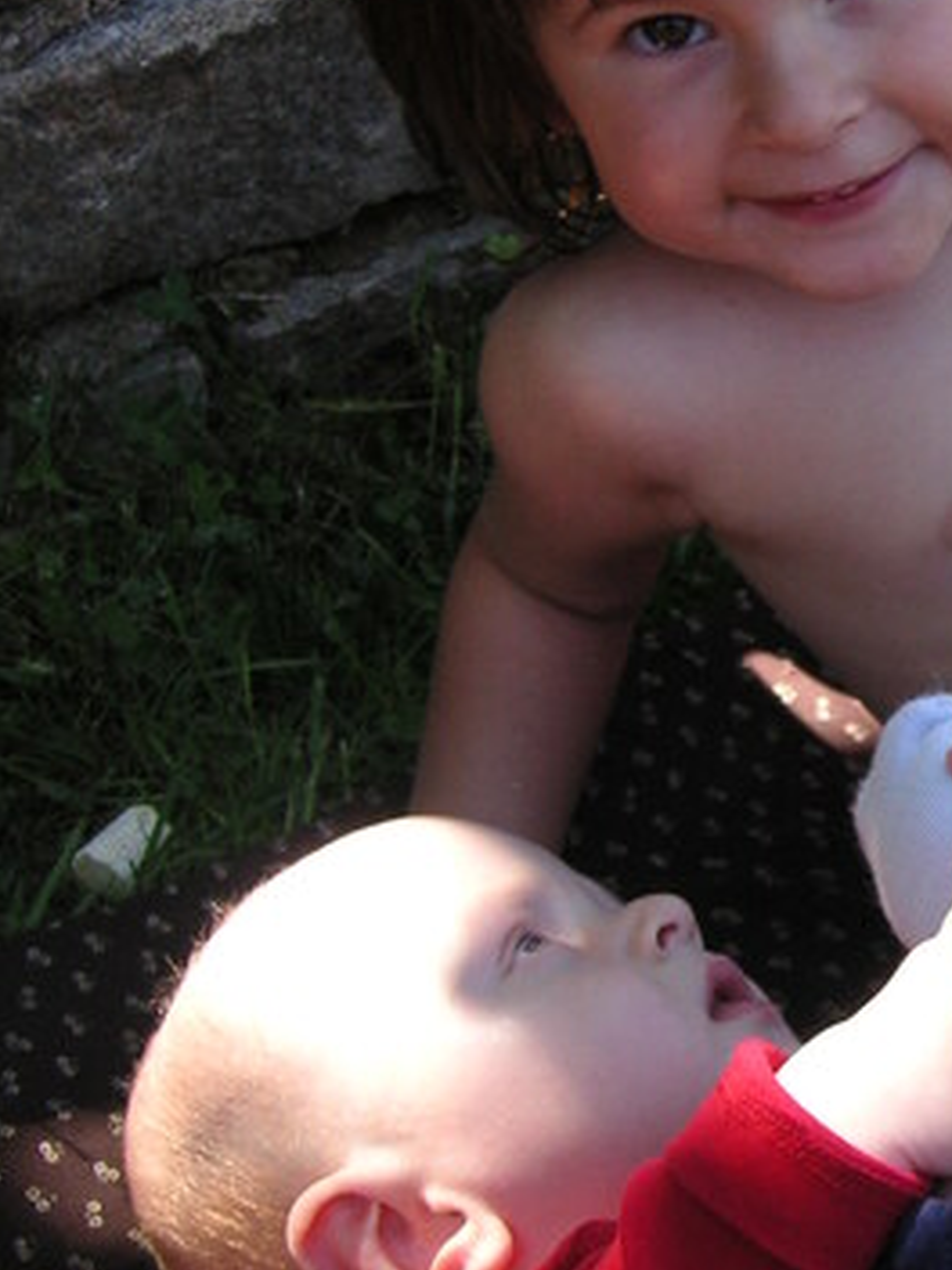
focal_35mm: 84
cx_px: 1017
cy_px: 639
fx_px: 3080
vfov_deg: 23.3
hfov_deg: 17.1
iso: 50
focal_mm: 6.1
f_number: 2.8
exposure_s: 1/180
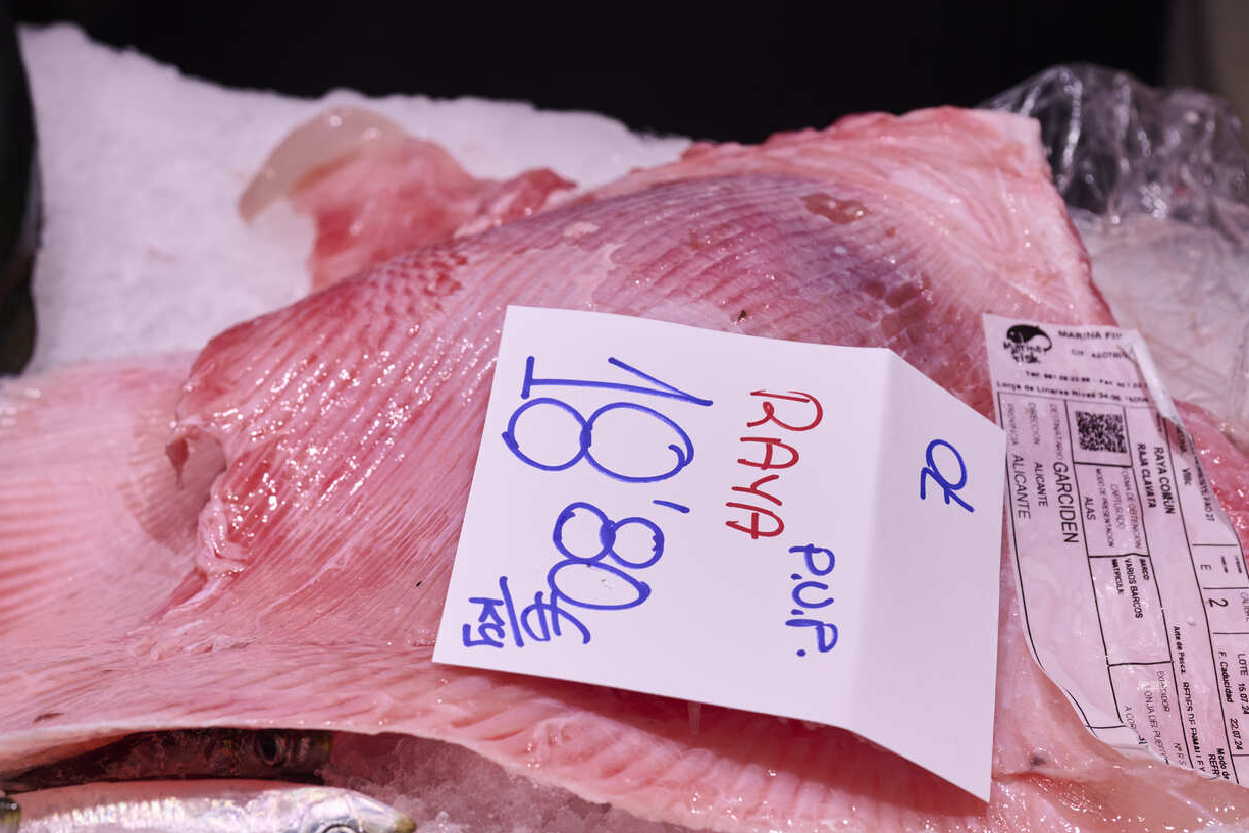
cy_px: 394
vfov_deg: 13.0
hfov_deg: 19.4
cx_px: 435
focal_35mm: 105
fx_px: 3643
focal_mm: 67
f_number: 6.3
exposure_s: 1/250
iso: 140
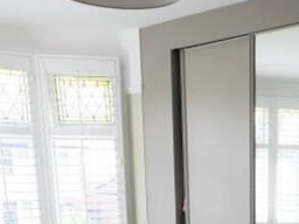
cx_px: 285
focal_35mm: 56
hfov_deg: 32.2
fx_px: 484
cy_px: 284
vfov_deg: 23.4
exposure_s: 1/60
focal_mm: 7
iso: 250
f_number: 4
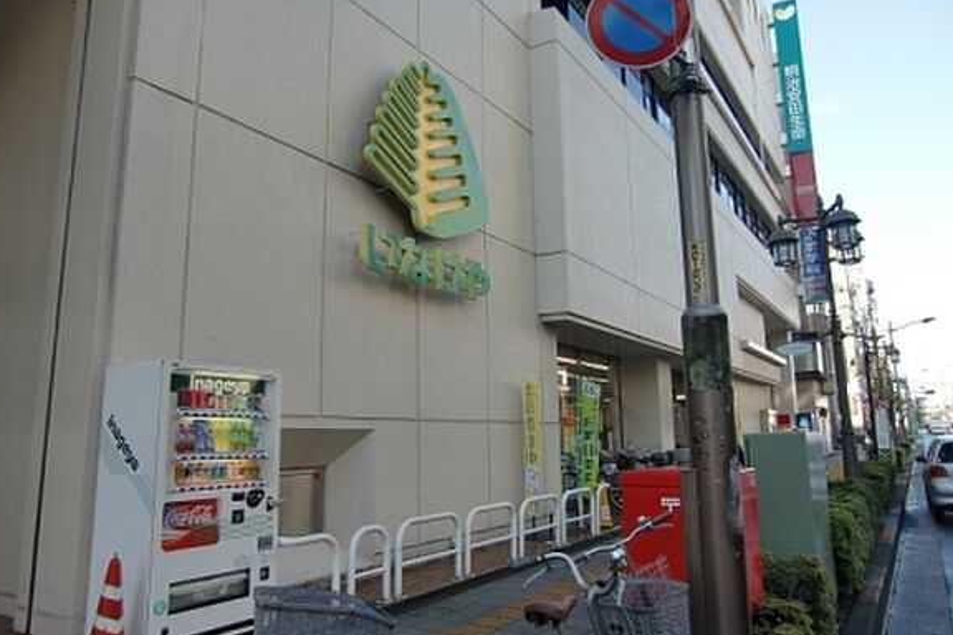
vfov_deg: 49.5
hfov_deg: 69.4
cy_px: 304
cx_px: 475
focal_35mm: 26
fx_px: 688
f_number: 3.2
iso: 64
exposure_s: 1/200
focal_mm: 4.3
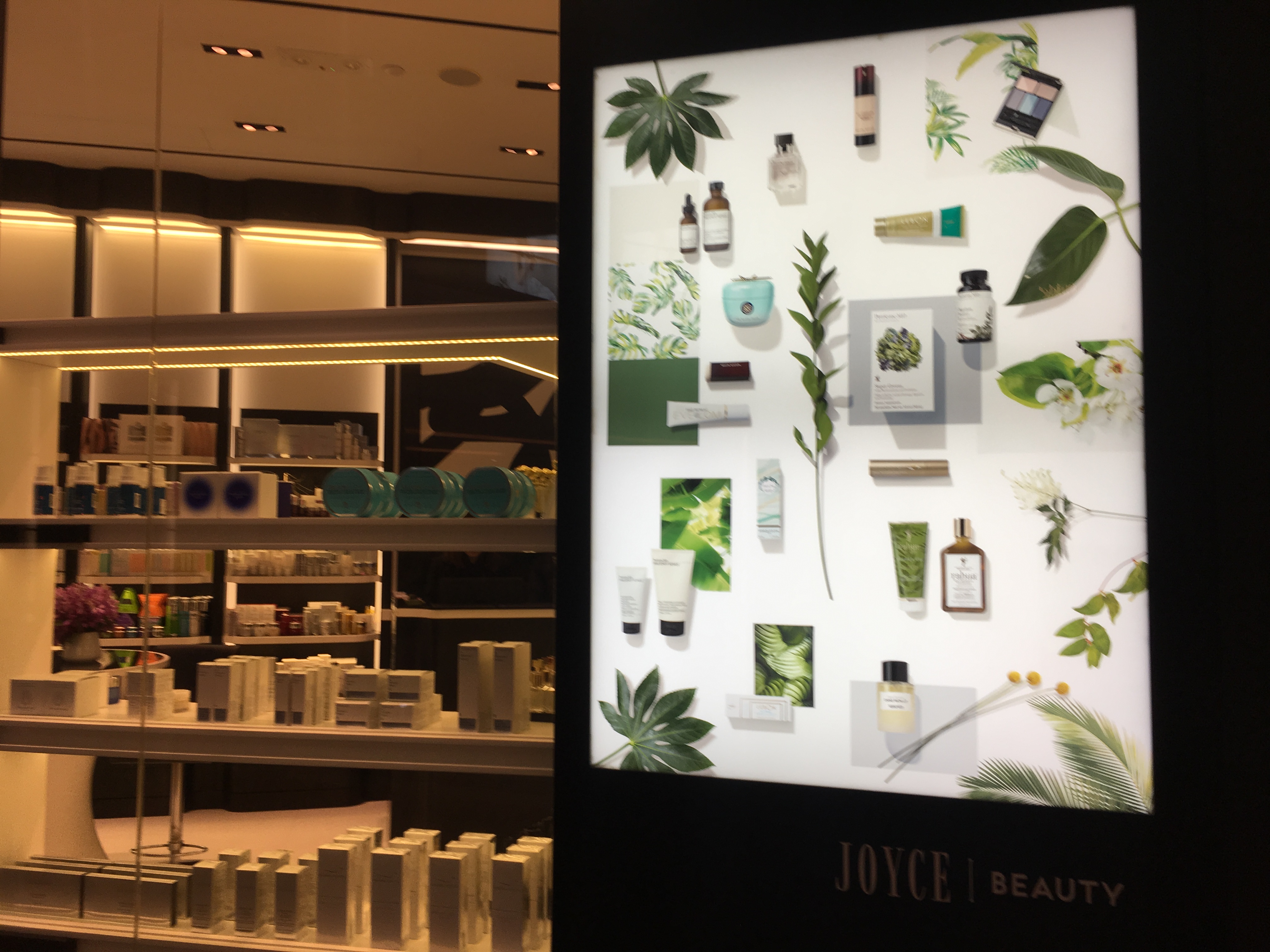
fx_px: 1064
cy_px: 476
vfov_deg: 48.2
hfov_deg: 61.7
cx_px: 635
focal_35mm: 29
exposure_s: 1/100
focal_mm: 4.15
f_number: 2.2
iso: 25
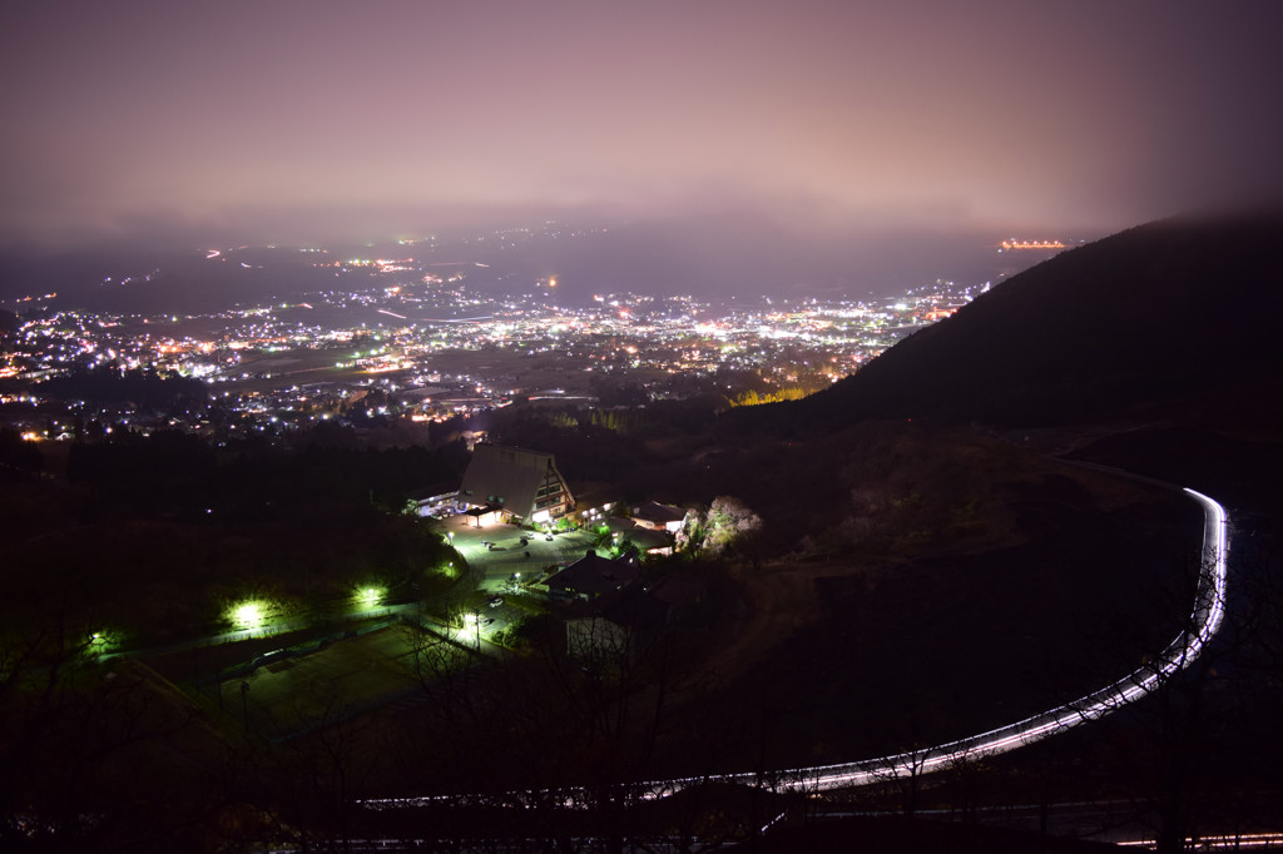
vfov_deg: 47.9
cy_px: 427
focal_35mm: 27
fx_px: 962
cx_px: 642
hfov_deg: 67.4
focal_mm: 18
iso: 200
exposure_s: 30
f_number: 3.5
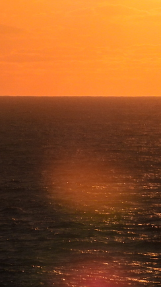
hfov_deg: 2.0
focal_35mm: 595
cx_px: 164
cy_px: 40
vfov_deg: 3.6
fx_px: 4517
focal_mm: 33
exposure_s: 1/2000
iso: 100
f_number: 8
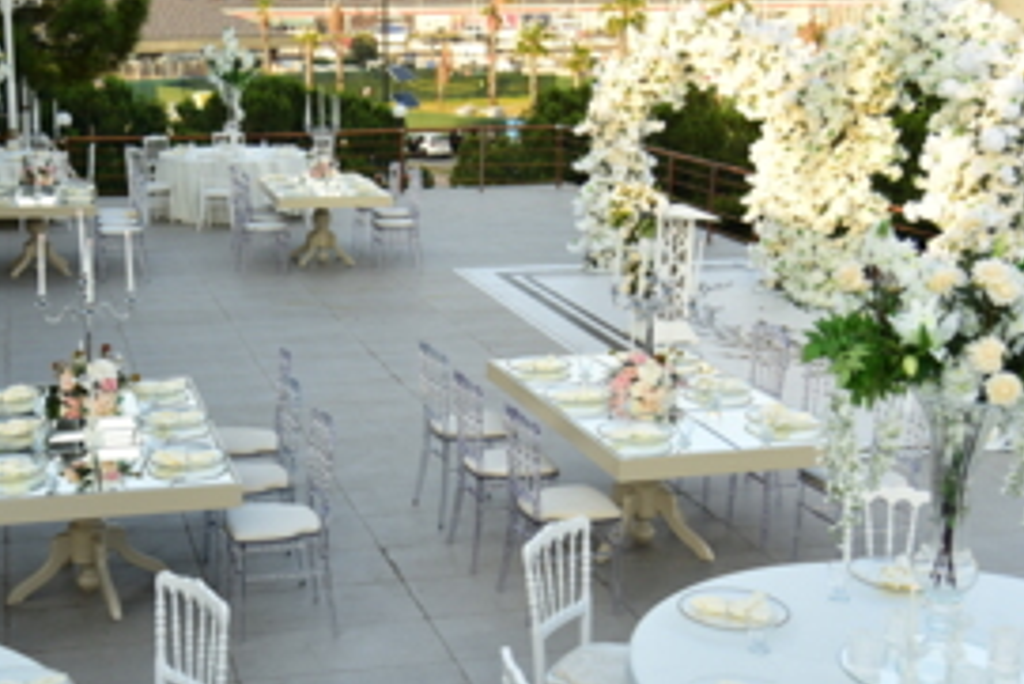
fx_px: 1594
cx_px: 329
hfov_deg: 35.2
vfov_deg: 24.2
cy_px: 355
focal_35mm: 56
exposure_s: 1/640
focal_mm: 38
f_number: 4
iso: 320
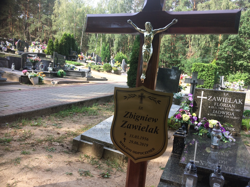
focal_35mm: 29
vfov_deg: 48.2
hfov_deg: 61.7
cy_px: 94
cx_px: 125
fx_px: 209
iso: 32
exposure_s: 1/483
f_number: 2.2
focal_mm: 4.15
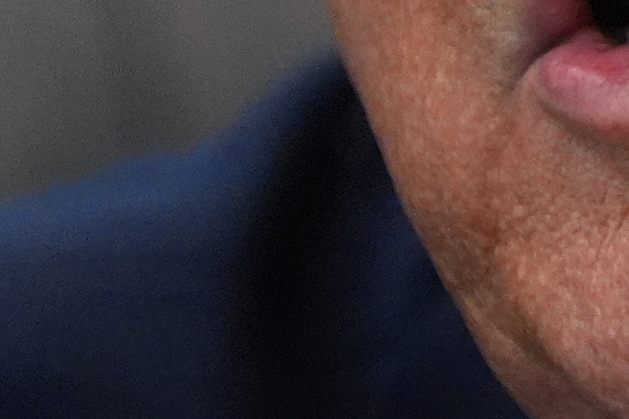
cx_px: 1328
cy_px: -632
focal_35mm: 1292
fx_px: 22569
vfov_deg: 1.1
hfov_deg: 1.6
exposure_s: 1/320
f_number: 2.8
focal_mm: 200
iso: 4000
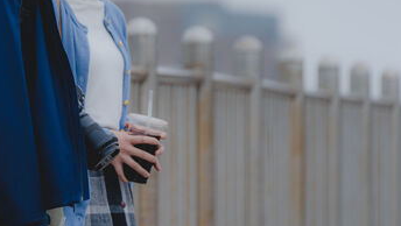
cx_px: 92
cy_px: -5
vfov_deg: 2.2
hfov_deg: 3.9
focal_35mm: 548
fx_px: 5830
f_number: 5.6
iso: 500
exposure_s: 1/125
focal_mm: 300
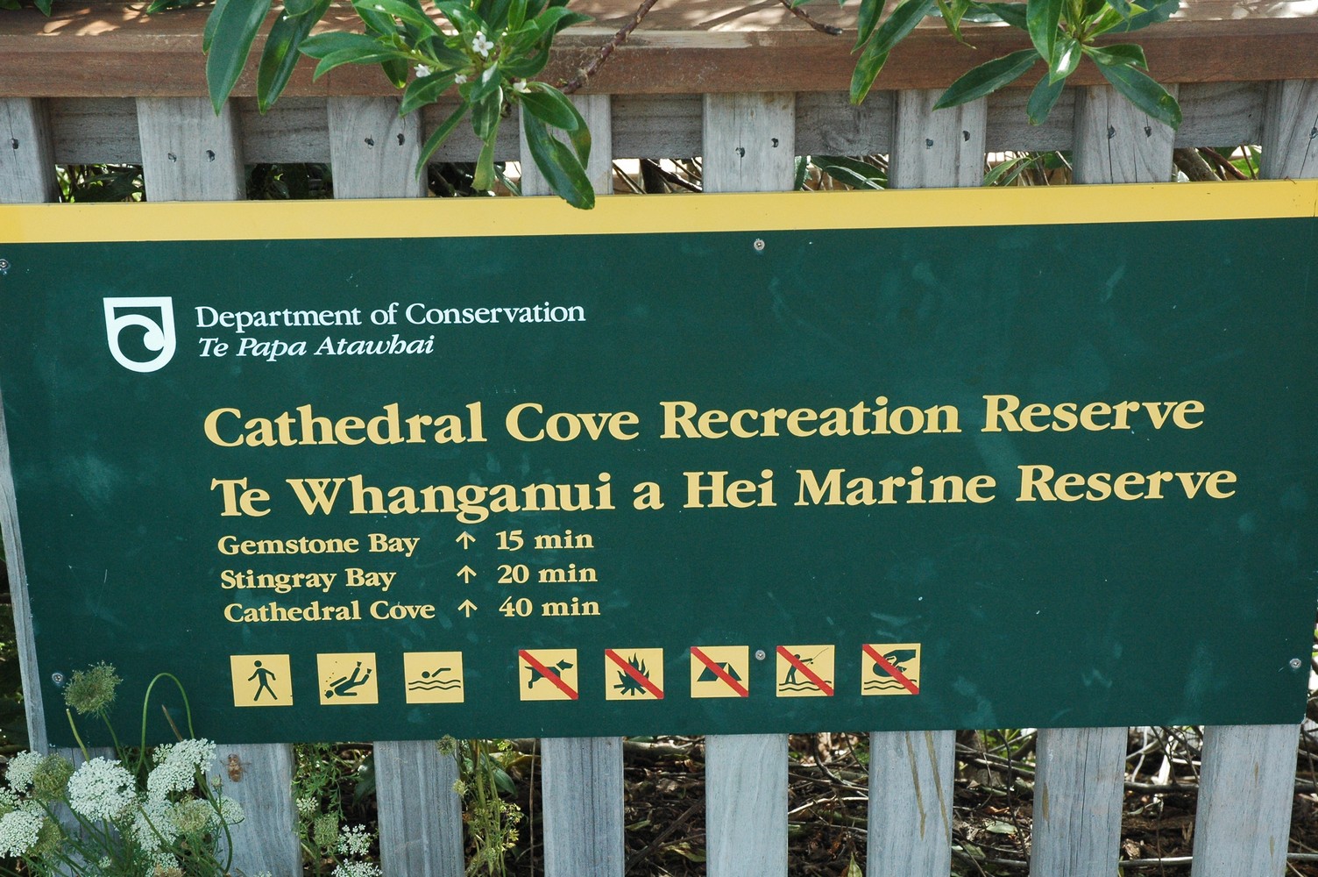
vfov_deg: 19.7
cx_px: 659
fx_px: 2524
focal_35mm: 69
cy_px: 438
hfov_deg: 29.3
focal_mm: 46
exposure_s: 1/250
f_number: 10
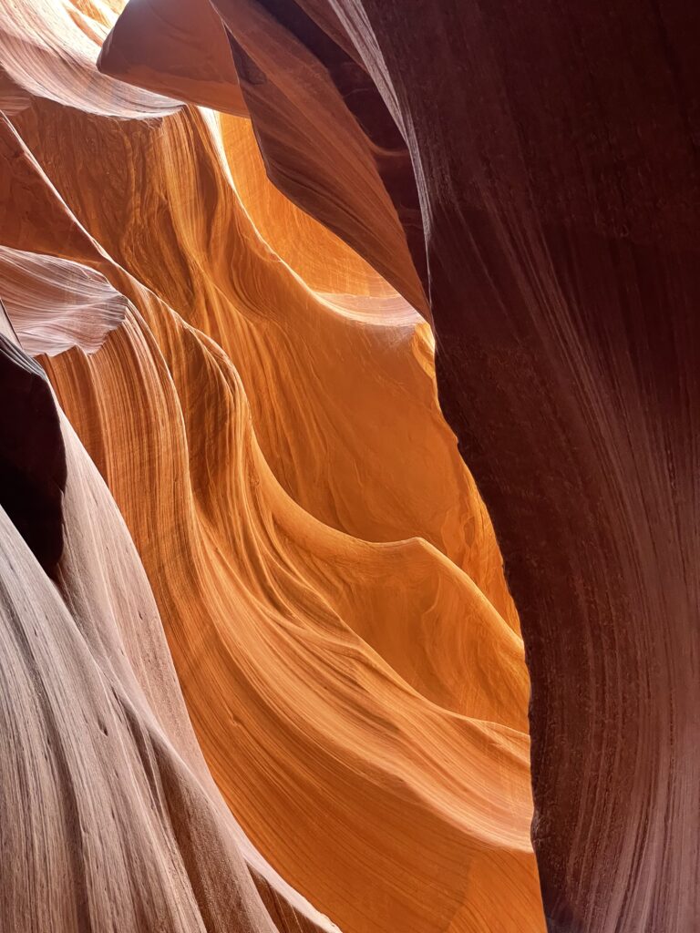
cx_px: 350
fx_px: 1402
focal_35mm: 52
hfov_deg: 28.0
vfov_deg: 36.8
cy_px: 466
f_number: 2
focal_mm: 6
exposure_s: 1/60
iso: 400
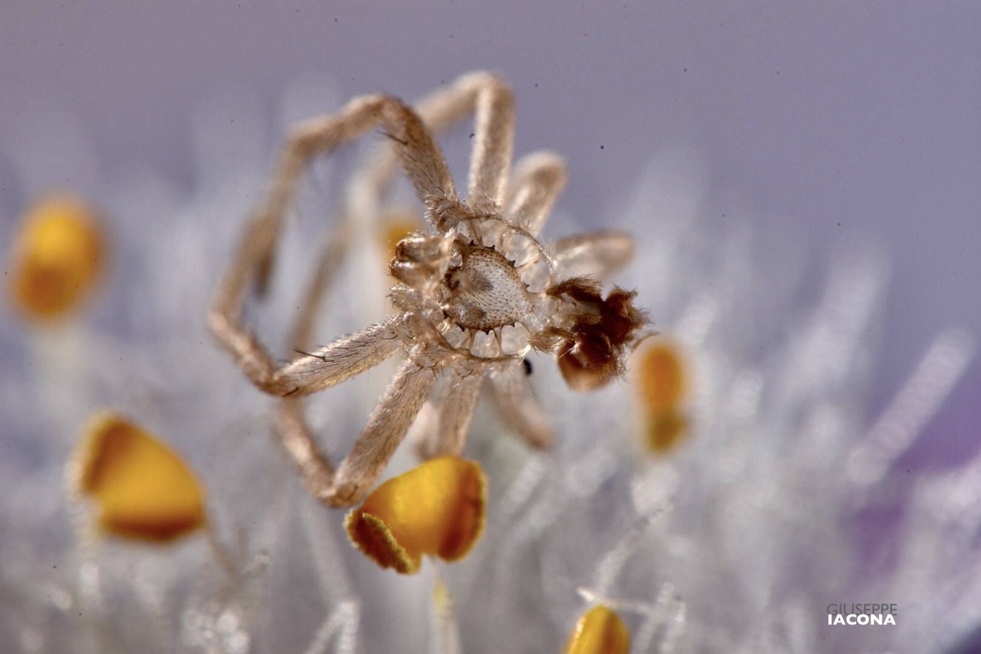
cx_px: 490
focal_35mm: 158
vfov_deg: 8.7
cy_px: 327
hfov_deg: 13.0
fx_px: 4292
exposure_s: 1/60
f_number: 36
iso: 100
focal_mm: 105
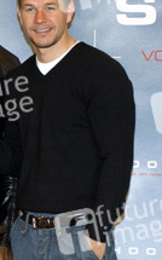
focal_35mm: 228
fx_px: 1614
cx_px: 7
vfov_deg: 9.2
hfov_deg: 5.7
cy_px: 166
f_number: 5
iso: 400
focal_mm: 80
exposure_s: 1/80
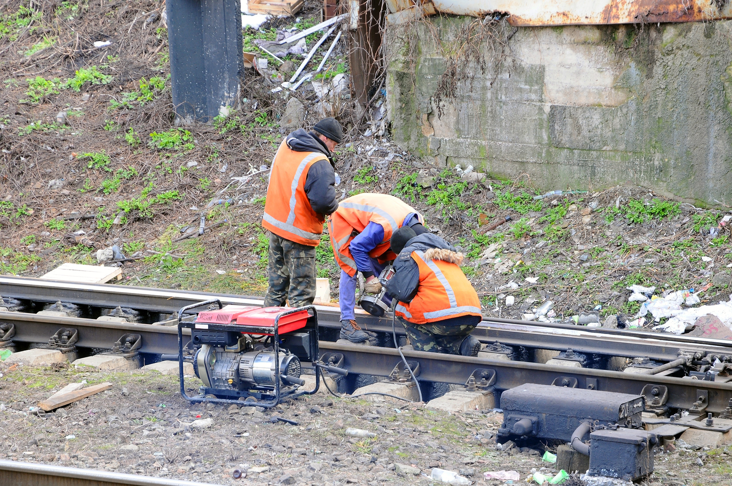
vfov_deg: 10.7
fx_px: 2589
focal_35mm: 128
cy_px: 243
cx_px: 366
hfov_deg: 16.1
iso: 200
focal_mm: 85
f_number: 8
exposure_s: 1/30
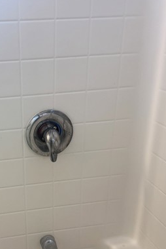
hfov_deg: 30.8
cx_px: 23
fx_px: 290
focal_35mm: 42
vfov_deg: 46.0
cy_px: 153
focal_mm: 6.76
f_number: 1.78
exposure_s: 1/120
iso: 125
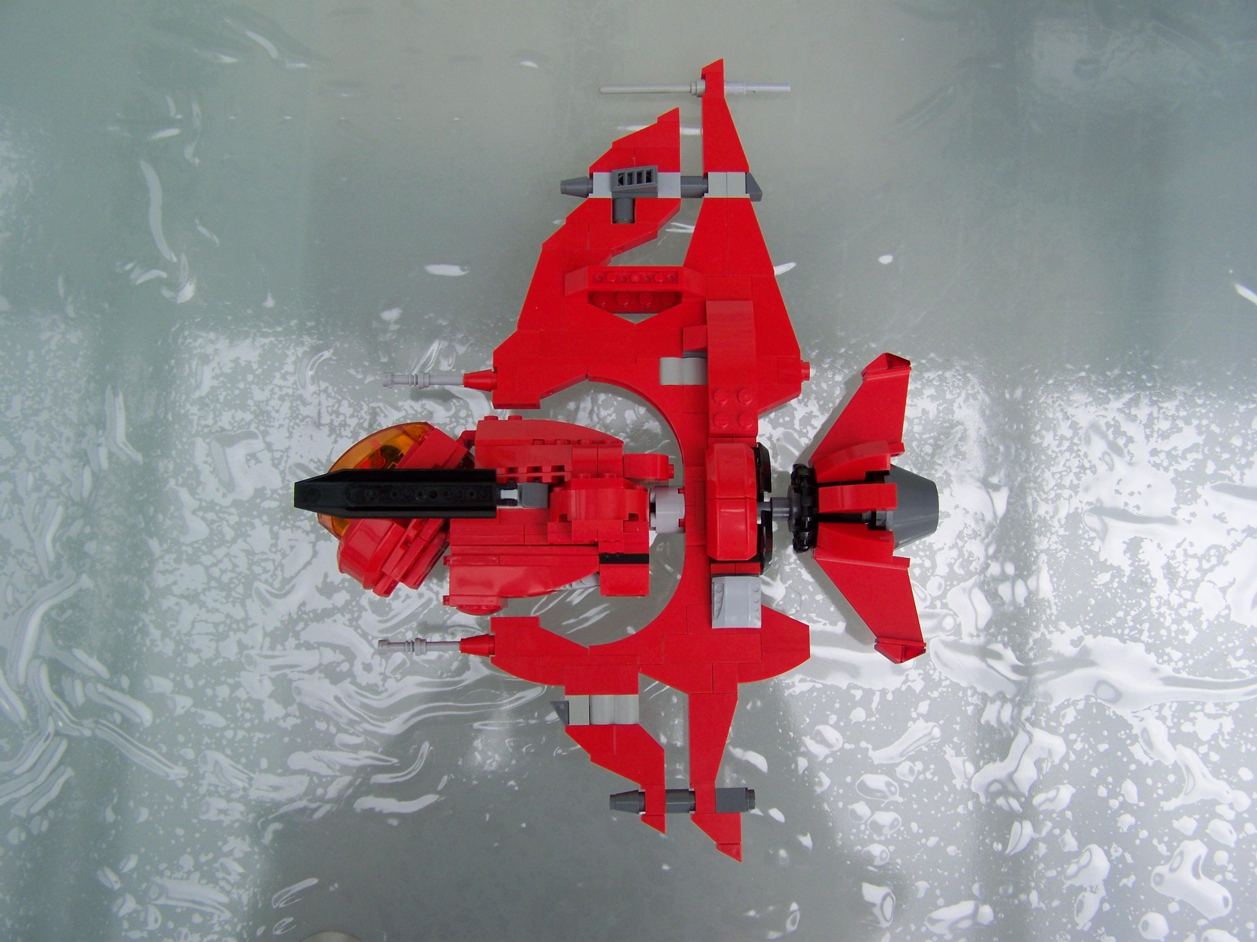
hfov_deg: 49.0
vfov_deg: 37.7
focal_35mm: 38
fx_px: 1380
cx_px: 628
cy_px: 471
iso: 64
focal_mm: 6.3
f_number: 2.8
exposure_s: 1/320
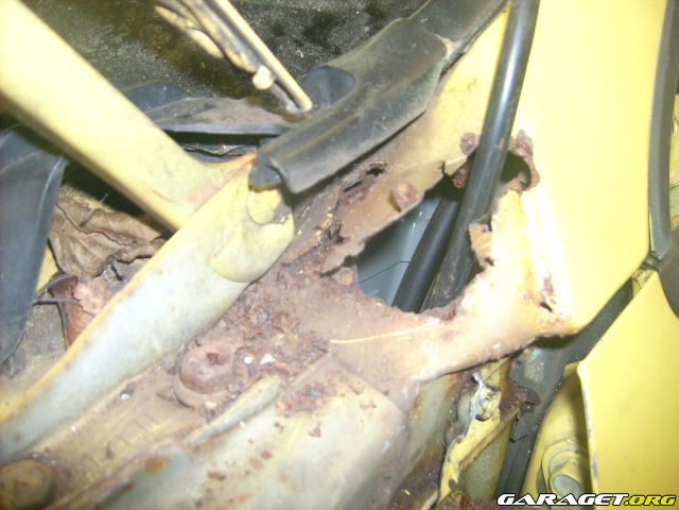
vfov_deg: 40.7
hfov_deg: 52.6
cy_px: 255
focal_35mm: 35
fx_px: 687
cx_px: 340
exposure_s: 1/60
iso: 100
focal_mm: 5.95
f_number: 2.8
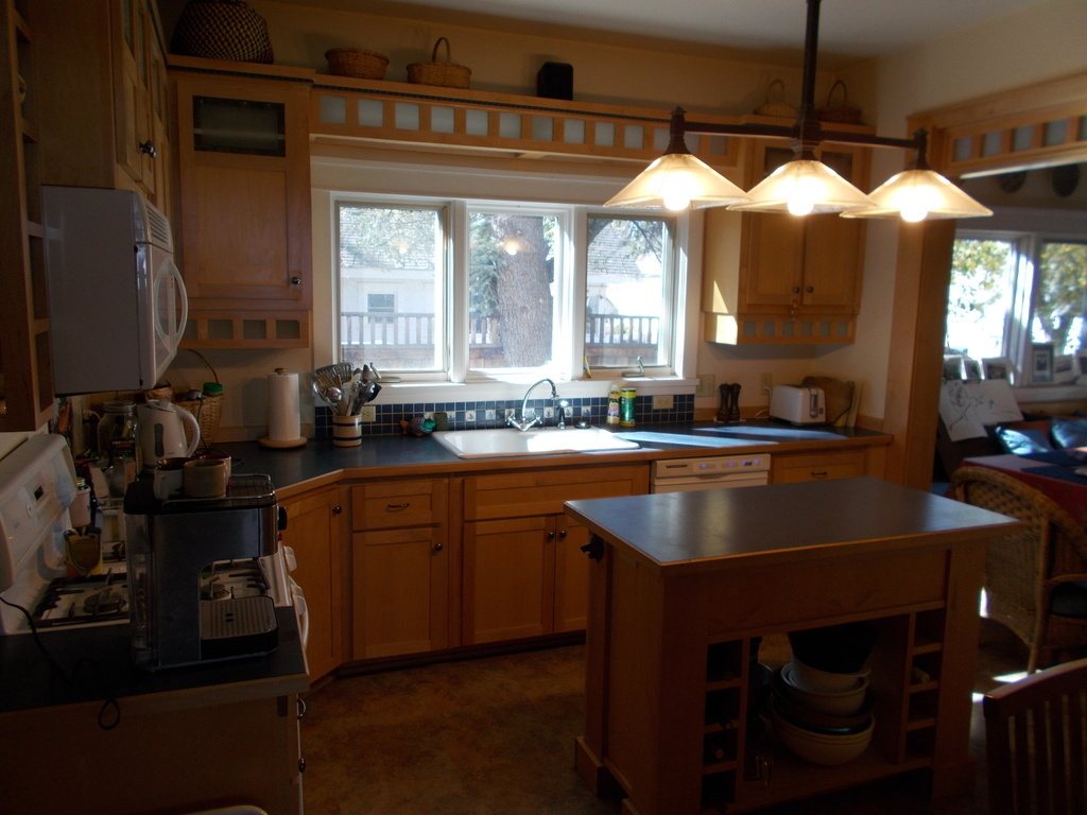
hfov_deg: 67.3
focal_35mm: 26
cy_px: 408
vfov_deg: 53.1
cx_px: 544
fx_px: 816
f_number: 3.2
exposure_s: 1/40
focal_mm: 4.6
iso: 80
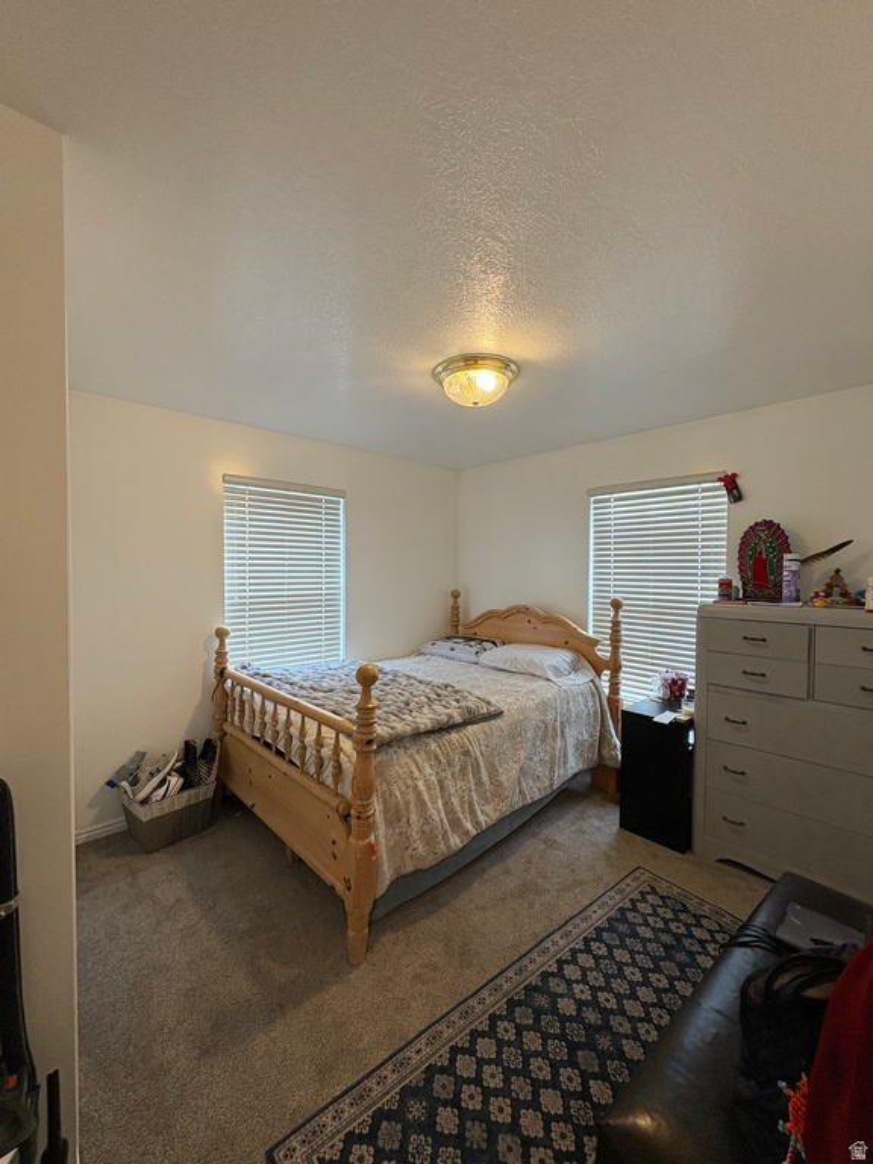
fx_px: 471
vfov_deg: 102.1
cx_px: 436
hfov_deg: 85.7
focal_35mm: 14
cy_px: 582
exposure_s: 1/60
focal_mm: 2.22
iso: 200
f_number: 2.2
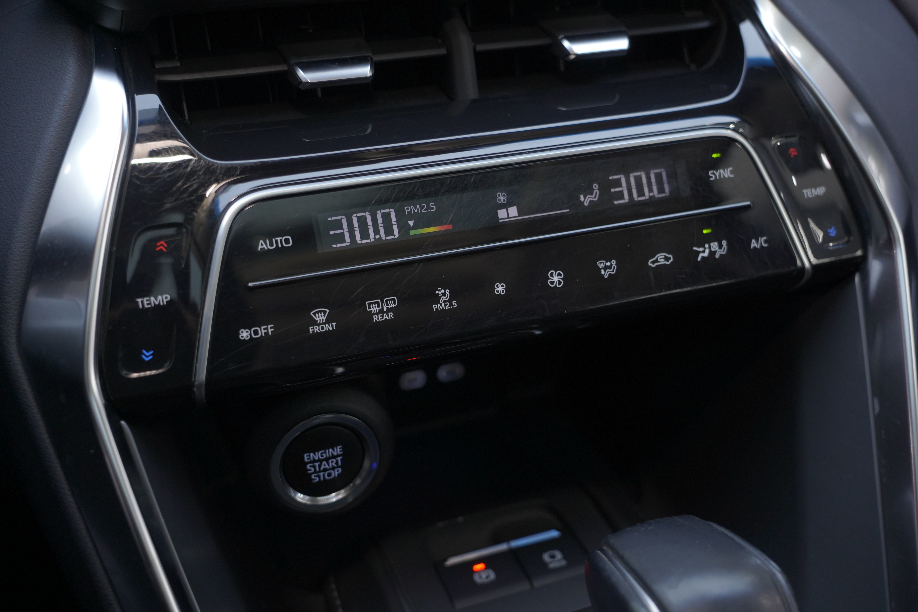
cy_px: 306
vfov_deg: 35.1
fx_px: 969
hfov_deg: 50.7
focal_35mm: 38
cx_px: 459
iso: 2000
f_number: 4.5
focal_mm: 38
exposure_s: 1/125
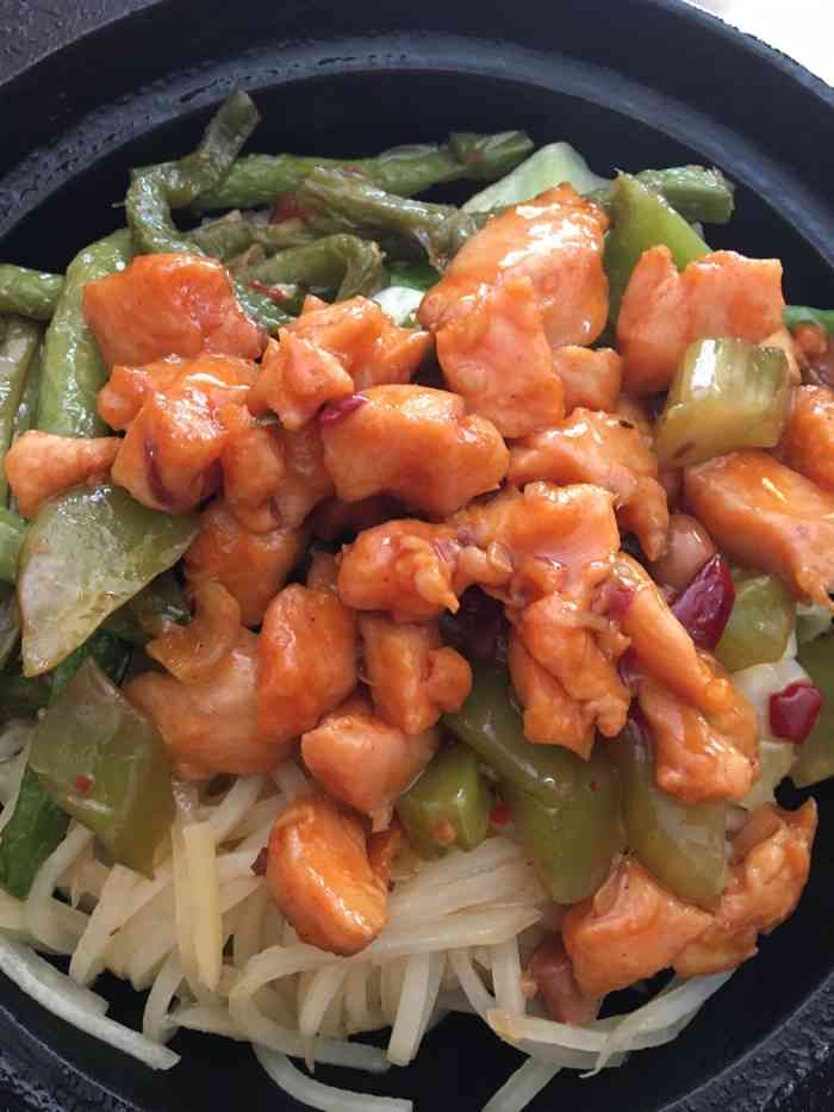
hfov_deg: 48.2
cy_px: 556
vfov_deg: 61.7
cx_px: 417
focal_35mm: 29
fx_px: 931
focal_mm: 4.15
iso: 160
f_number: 2.2
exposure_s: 1/33
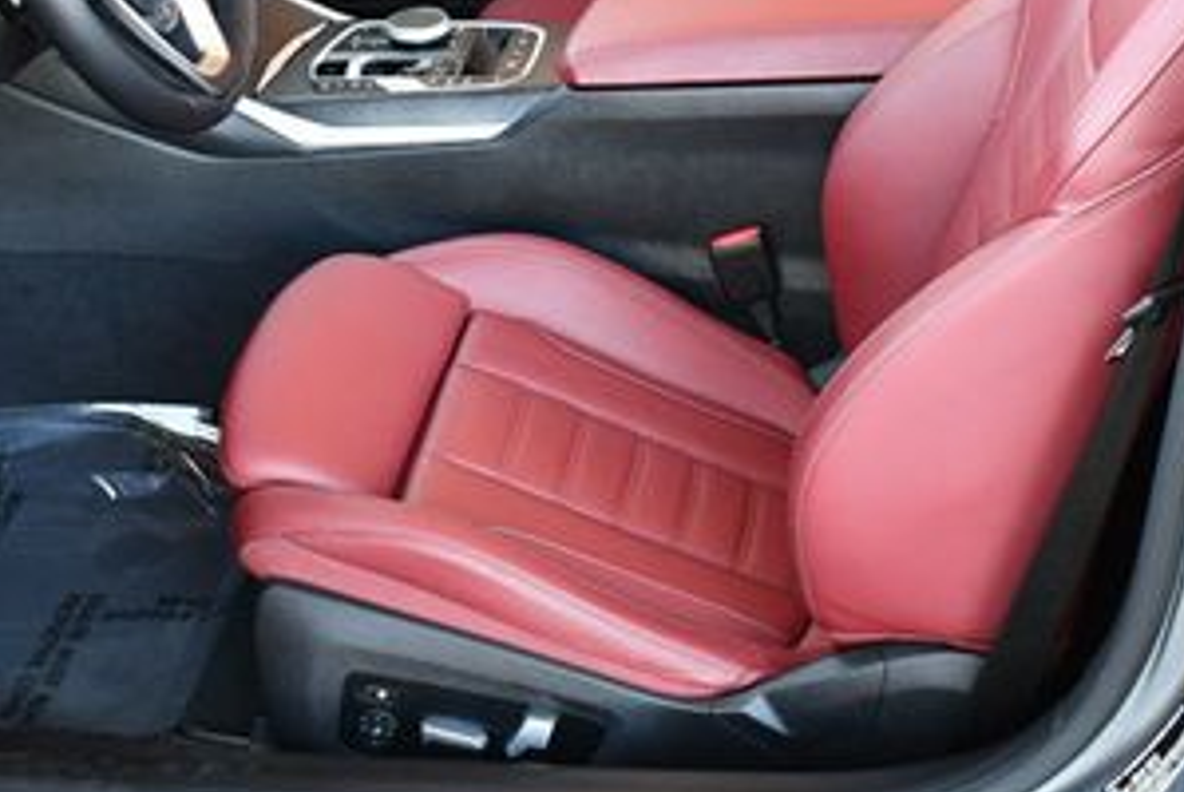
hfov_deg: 26.3
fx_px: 2535
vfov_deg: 17.4
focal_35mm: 77
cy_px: 44
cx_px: 503
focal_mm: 18
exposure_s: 1/160
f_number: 3.5
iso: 800
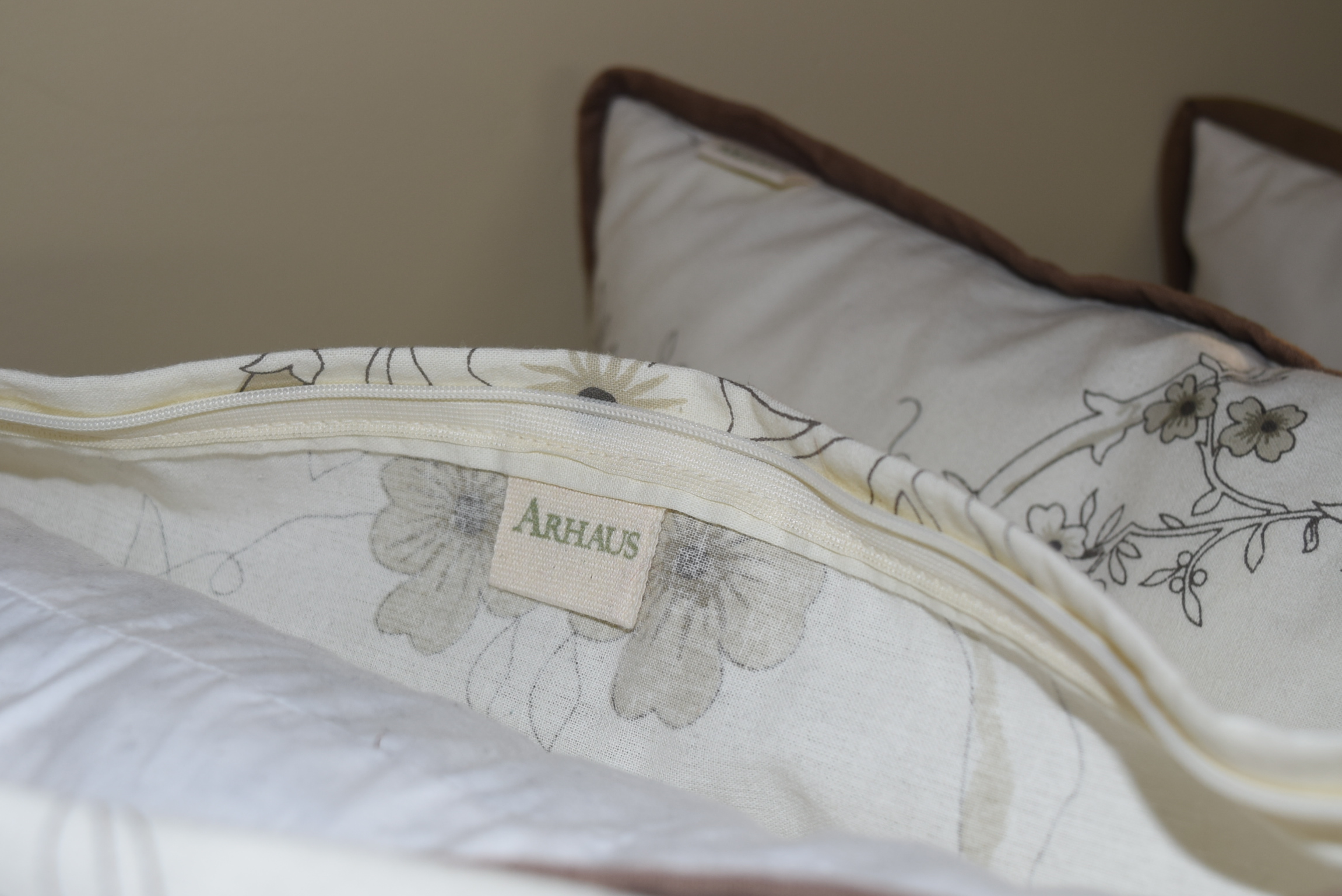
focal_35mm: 53
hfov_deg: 37.7
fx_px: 1964
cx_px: 607
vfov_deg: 25.7
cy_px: 521
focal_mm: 27
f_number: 5
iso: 200
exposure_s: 1/100
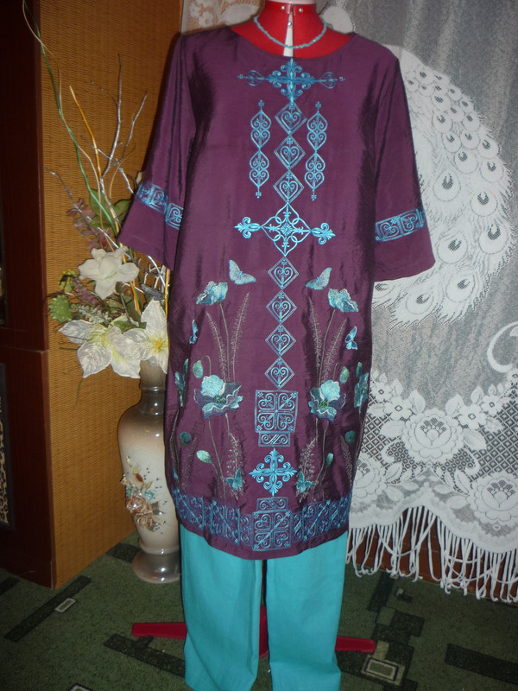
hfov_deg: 46.8
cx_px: 259
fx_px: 599
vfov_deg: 60.0
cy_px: 346
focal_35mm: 30
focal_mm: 5.2
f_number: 3.3
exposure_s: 1/30
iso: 125
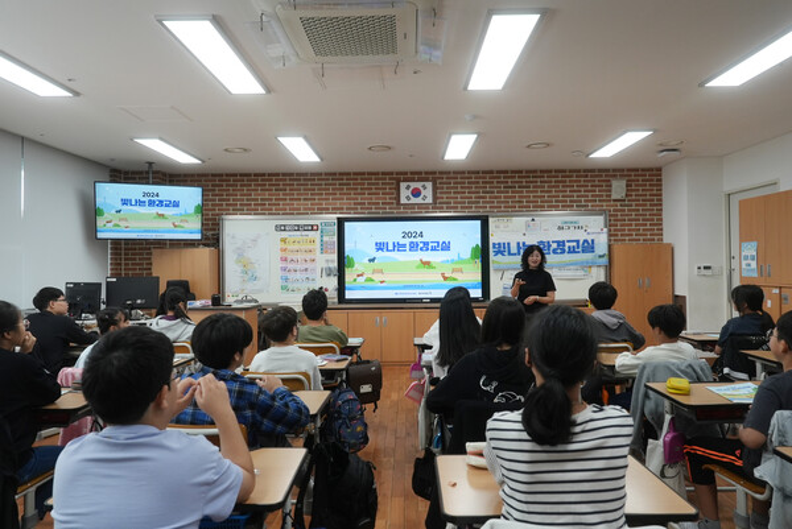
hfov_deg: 73.7
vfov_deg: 53.2
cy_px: 264
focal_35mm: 24
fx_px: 528
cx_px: 396
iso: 2000
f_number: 7.1
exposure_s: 1/160
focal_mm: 24
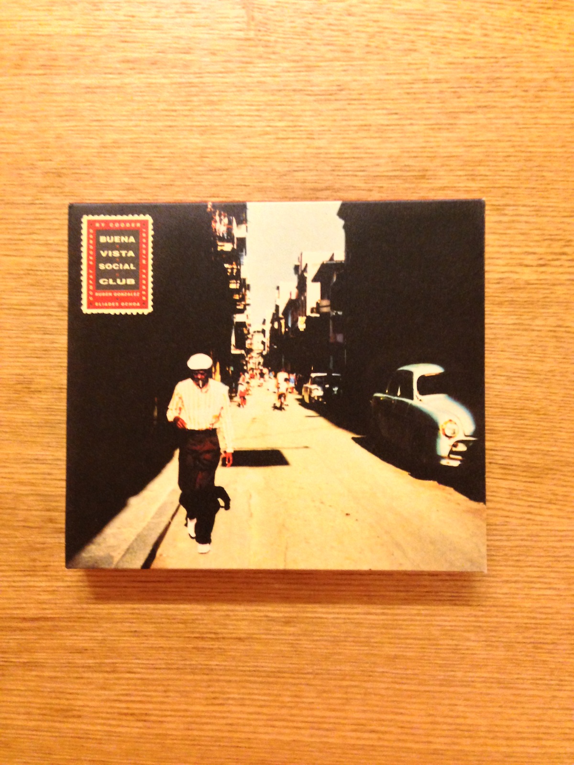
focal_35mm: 33
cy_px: 382
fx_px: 730
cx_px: 287
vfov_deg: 55.4
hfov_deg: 42.9
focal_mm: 4.13
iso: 400
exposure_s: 1/20
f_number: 2.4
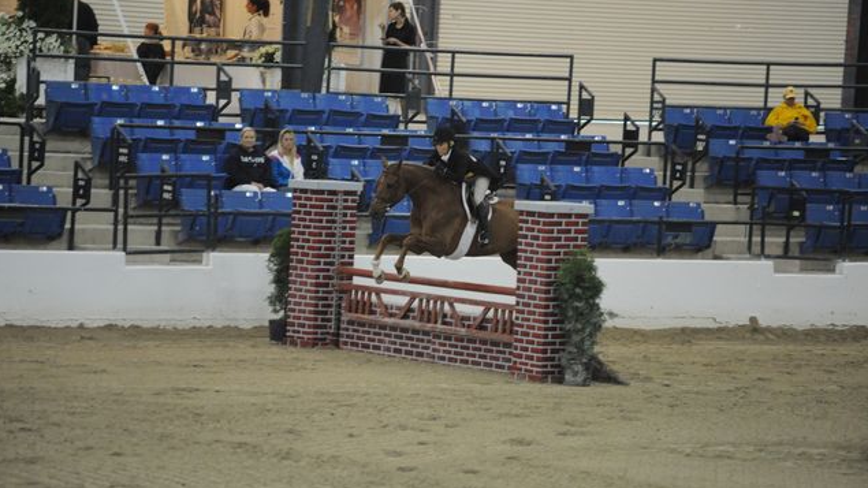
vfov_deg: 5.8
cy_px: 261
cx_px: 432
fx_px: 4856
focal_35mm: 211
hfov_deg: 10.2
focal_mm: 200
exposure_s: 1/400
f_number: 2.8
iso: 6400
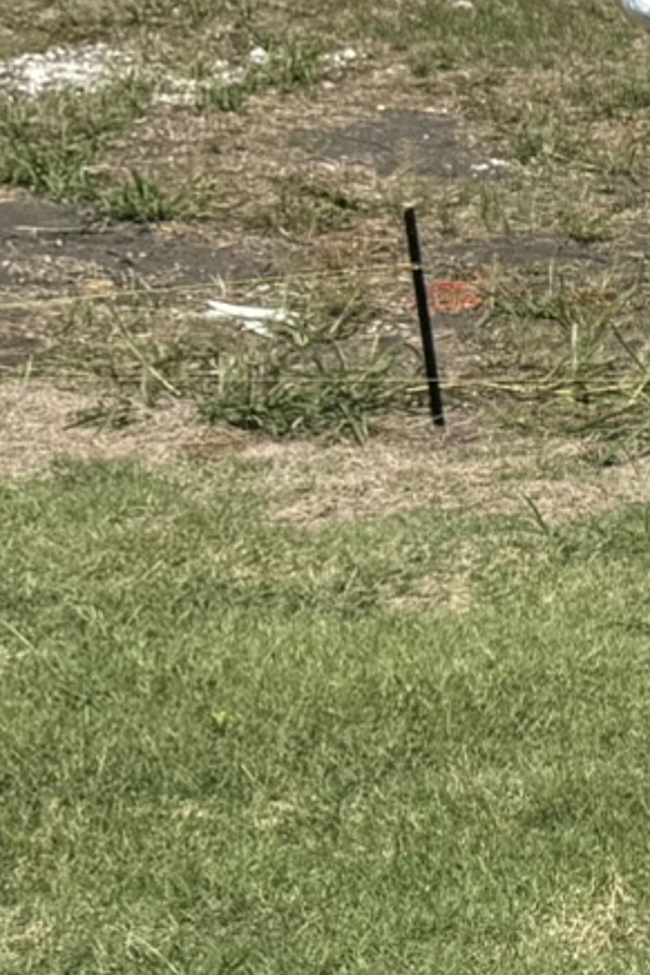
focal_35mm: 117
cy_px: 283
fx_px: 3171
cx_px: 1787
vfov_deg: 17.4
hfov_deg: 9.7
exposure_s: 1/6173
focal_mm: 6.76
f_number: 1.78
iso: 80
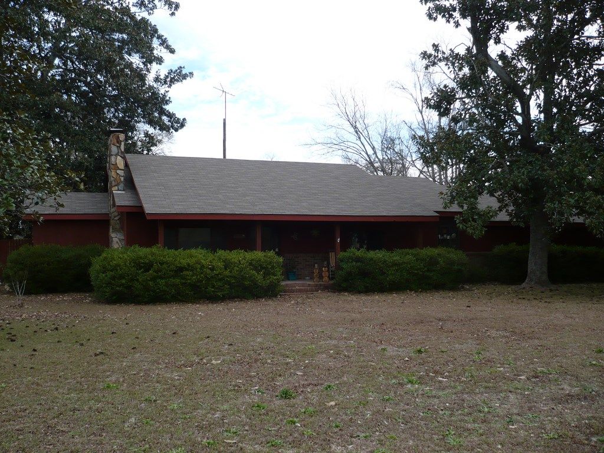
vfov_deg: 40.7
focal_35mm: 35
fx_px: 611
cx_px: 302
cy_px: 226
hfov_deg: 52.6
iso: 100
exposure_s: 1/640
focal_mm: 5.8
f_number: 2.8
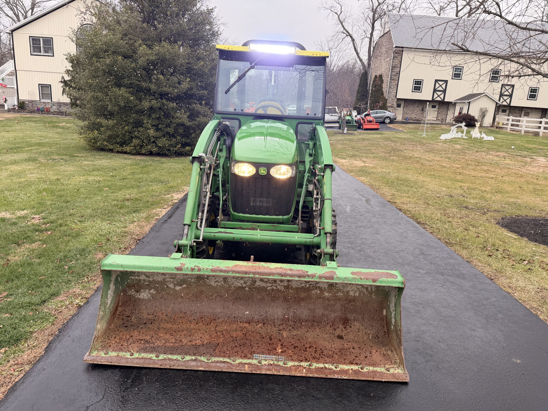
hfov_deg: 71.6
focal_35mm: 24
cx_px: 274
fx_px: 380
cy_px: 206
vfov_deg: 56.8
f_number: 1.78
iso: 80
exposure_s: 1/173
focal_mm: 6.76
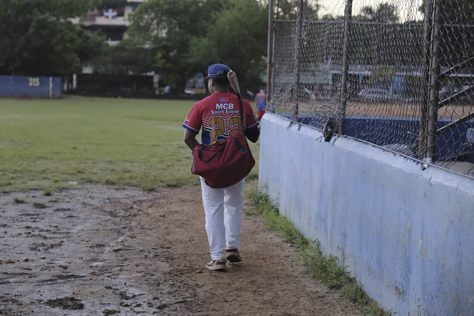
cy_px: 158
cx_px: 237
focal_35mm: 83
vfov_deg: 16.5
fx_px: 1093
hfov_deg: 24.5
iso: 2500
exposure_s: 1/500
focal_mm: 55
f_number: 2.8
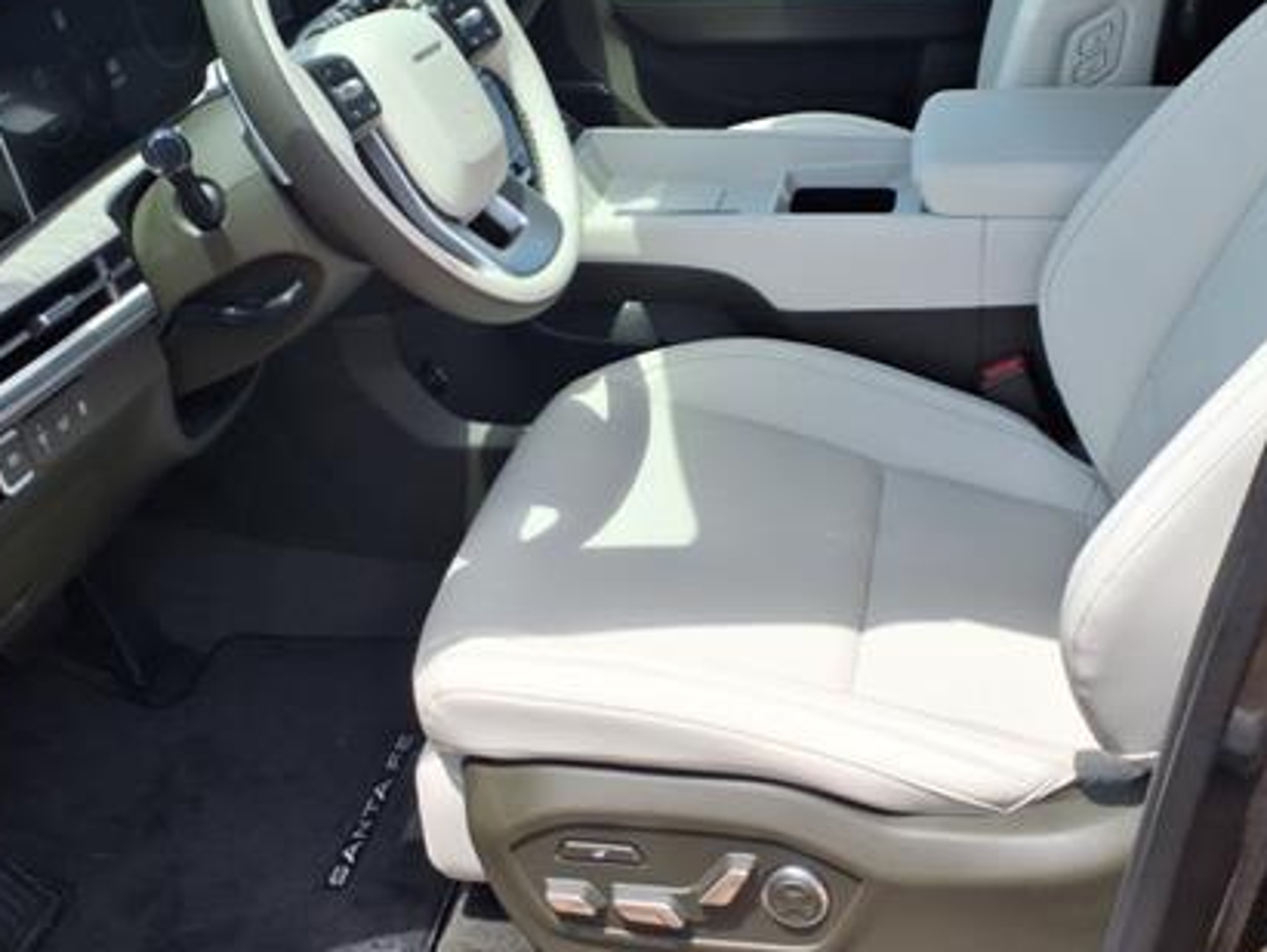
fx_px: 1539
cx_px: 654
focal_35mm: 42
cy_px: 360
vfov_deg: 34.2
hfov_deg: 44.8
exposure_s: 1/1111
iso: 40
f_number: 1.9
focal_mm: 3.58
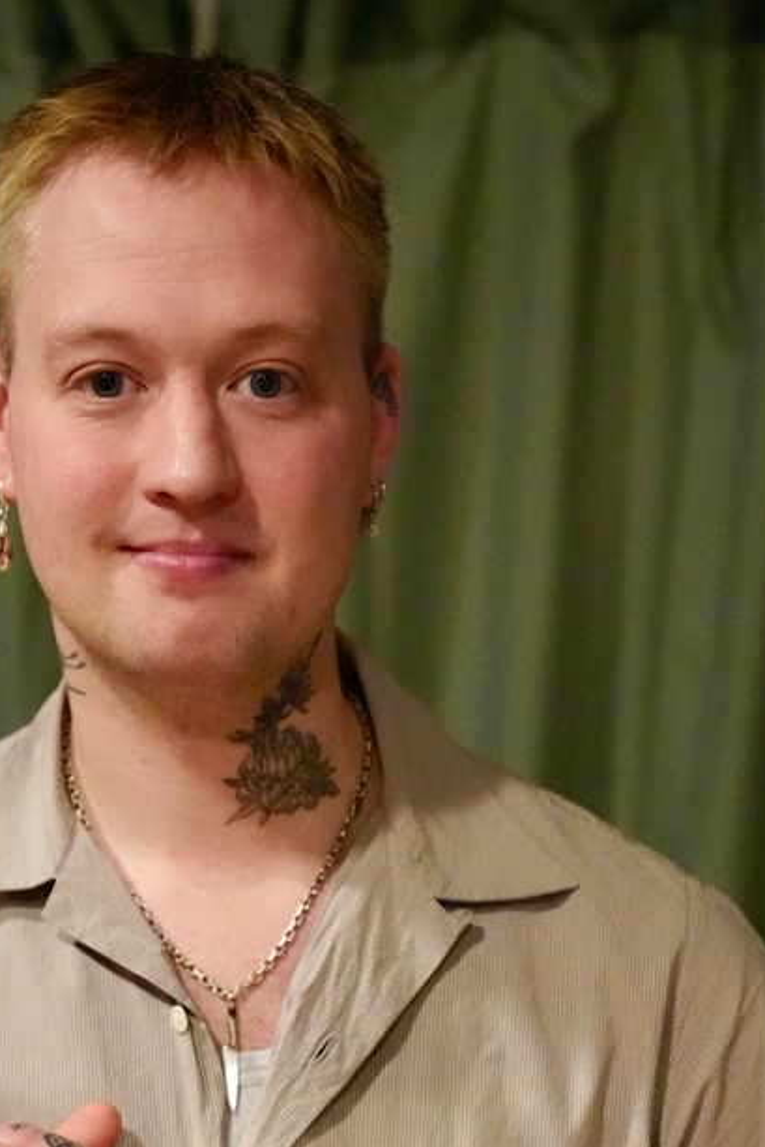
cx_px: 251
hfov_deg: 14.3
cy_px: 1016
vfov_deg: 21.0
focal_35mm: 95
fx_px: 3038
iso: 16000
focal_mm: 48.7
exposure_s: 1/250
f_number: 3.5
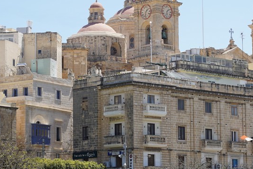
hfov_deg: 14.5
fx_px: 991
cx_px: 148
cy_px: 110
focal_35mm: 141
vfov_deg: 9.7
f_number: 6.3
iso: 100
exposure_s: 1/400
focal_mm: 63
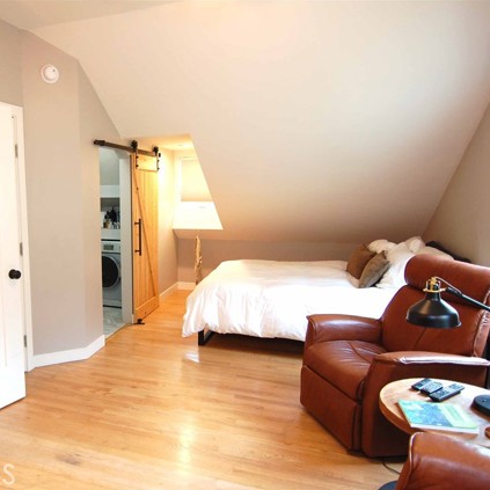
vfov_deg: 59.1
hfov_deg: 56.5
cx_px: 129
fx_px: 432
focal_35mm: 27
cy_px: 245
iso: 400
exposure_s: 1/40
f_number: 3.2
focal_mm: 14
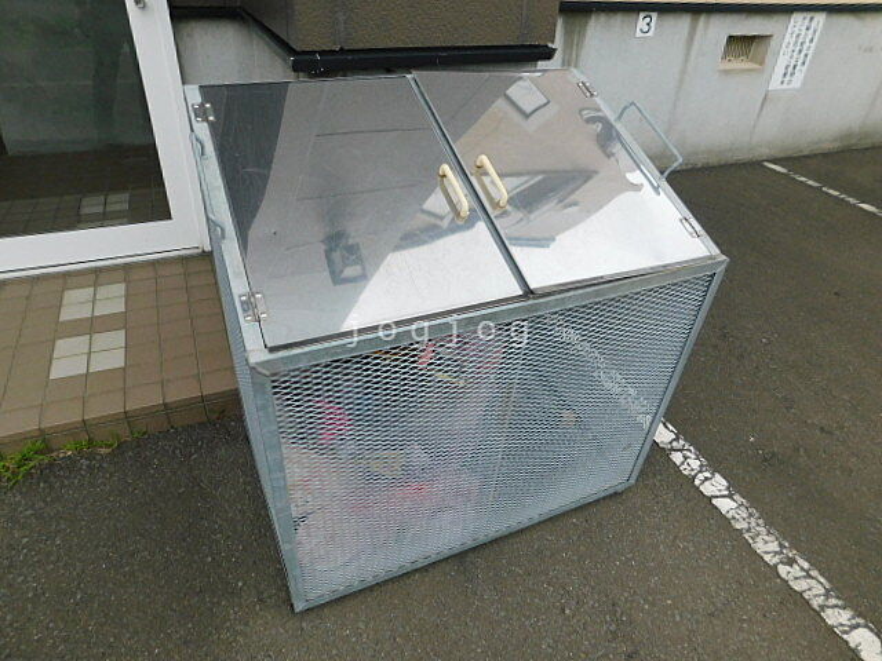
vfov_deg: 58.9
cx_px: 441
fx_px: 586
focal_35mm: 23
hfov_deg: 73.9
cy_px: 330
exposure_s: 1/800
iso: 125
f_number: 3
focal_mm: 4
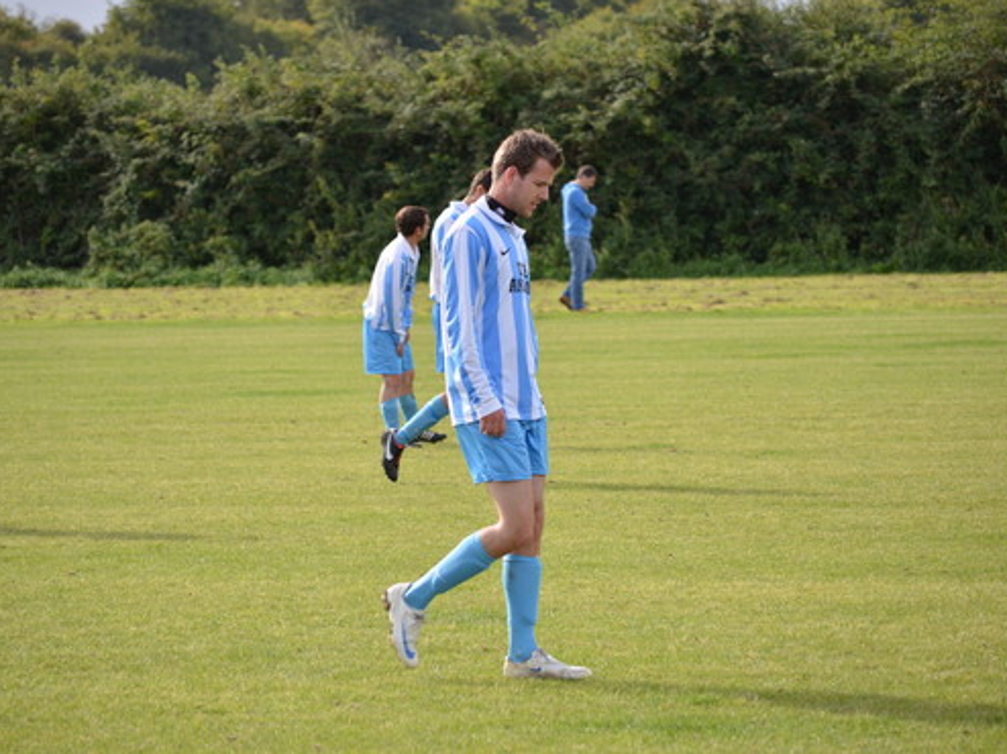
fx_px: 5554
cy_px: 375
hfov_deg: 10.4
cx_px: 470
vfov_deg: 7.8
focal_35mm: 191
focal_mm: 116
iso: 100
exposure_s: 1/320
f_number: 4.8
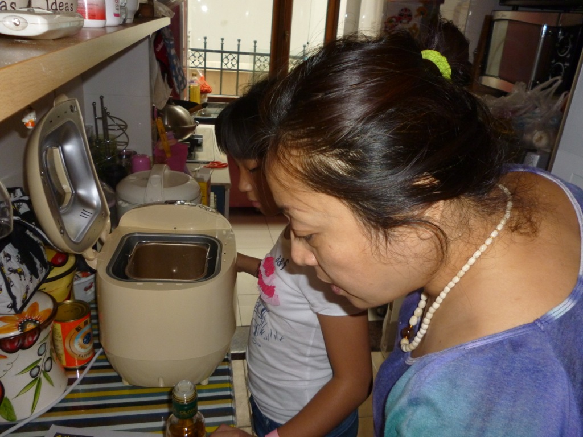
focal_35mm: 28
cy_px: 218
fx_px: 472
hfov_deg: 63.4
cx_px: 292
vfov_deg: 49.7
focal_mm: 5
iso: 200
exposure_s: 1/60
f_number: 3.1
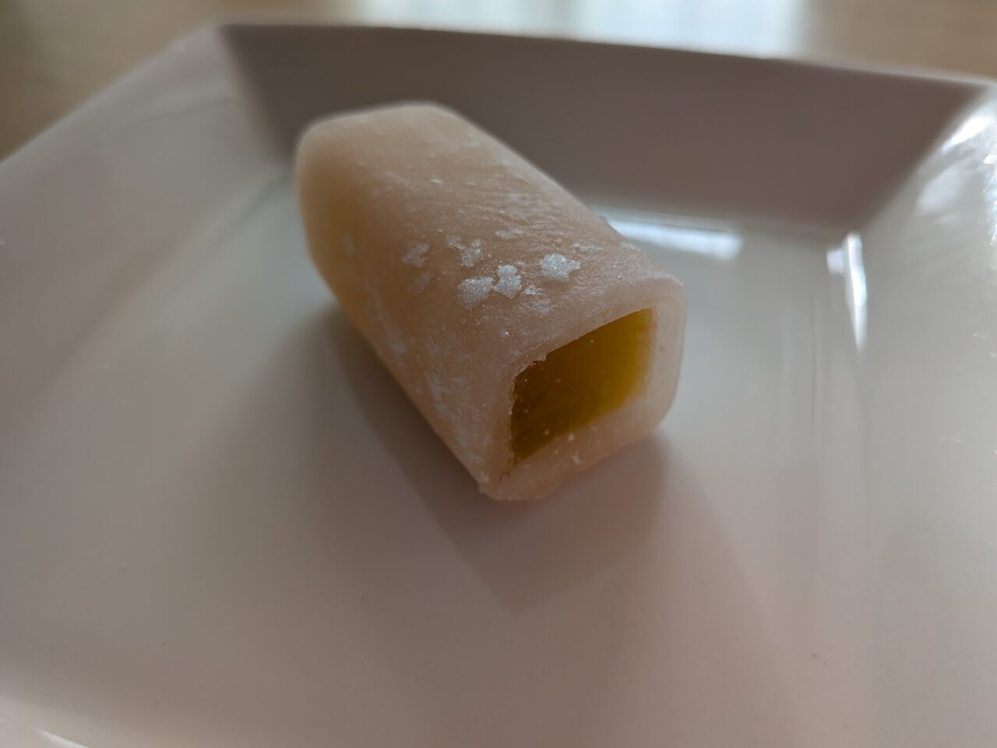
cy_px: 374
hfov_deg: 71.6
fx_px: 691
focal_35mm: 24
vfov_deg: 56.8
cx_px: 498
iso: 26
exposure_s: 1/120
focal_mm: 4.53
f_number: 1.7
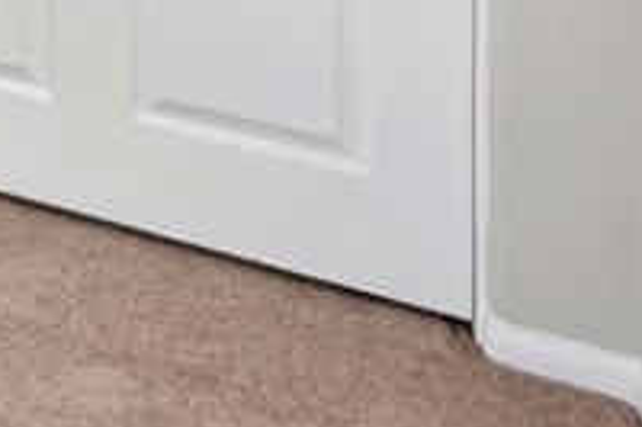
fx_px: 1461
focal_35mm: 82
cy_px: -584
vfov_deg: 12.9
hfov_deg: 15.3
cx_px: -863
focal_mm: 16
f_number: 8
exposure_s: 1/20
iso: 400
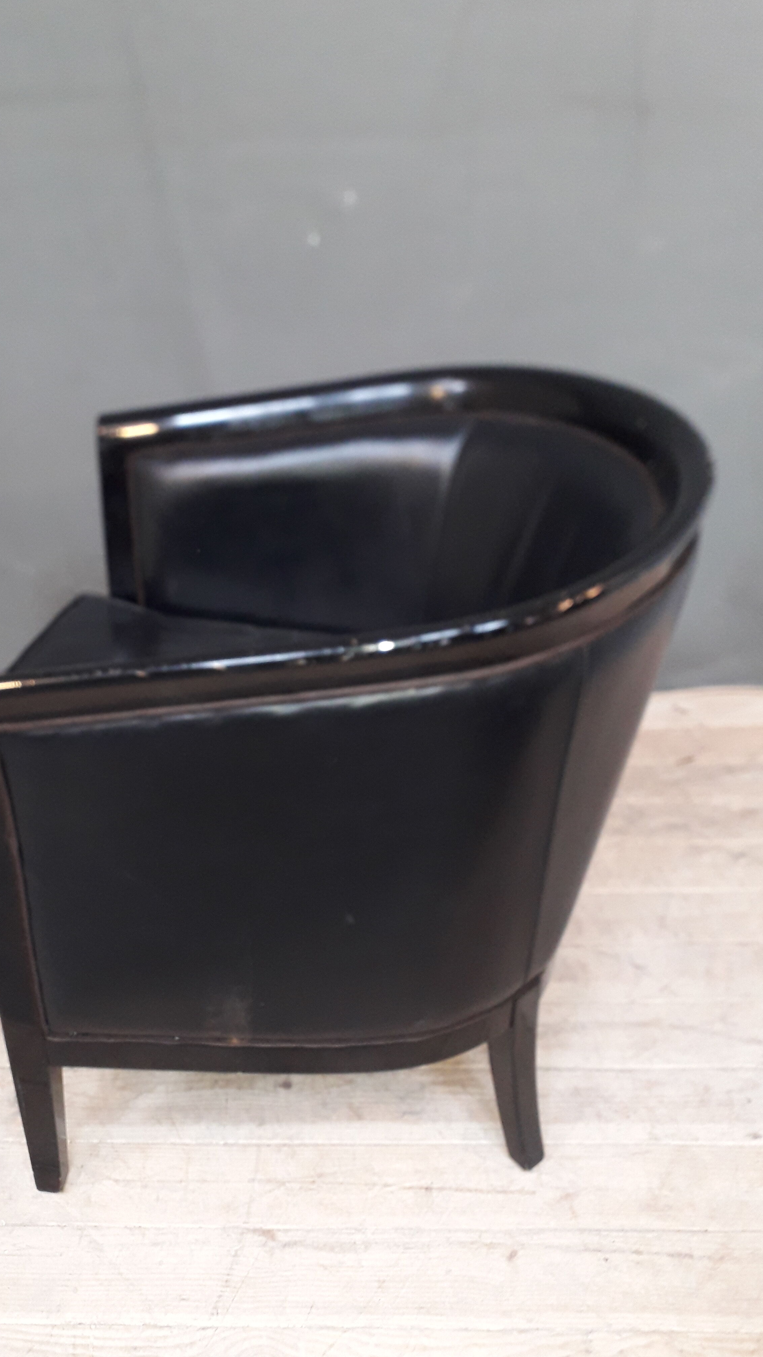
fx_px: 1079
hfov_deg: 38.7
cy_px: 671
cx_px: 295
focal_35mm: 30
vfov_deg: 64.3
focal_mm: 3.6
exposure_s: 1/33
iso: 160
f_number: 1.9
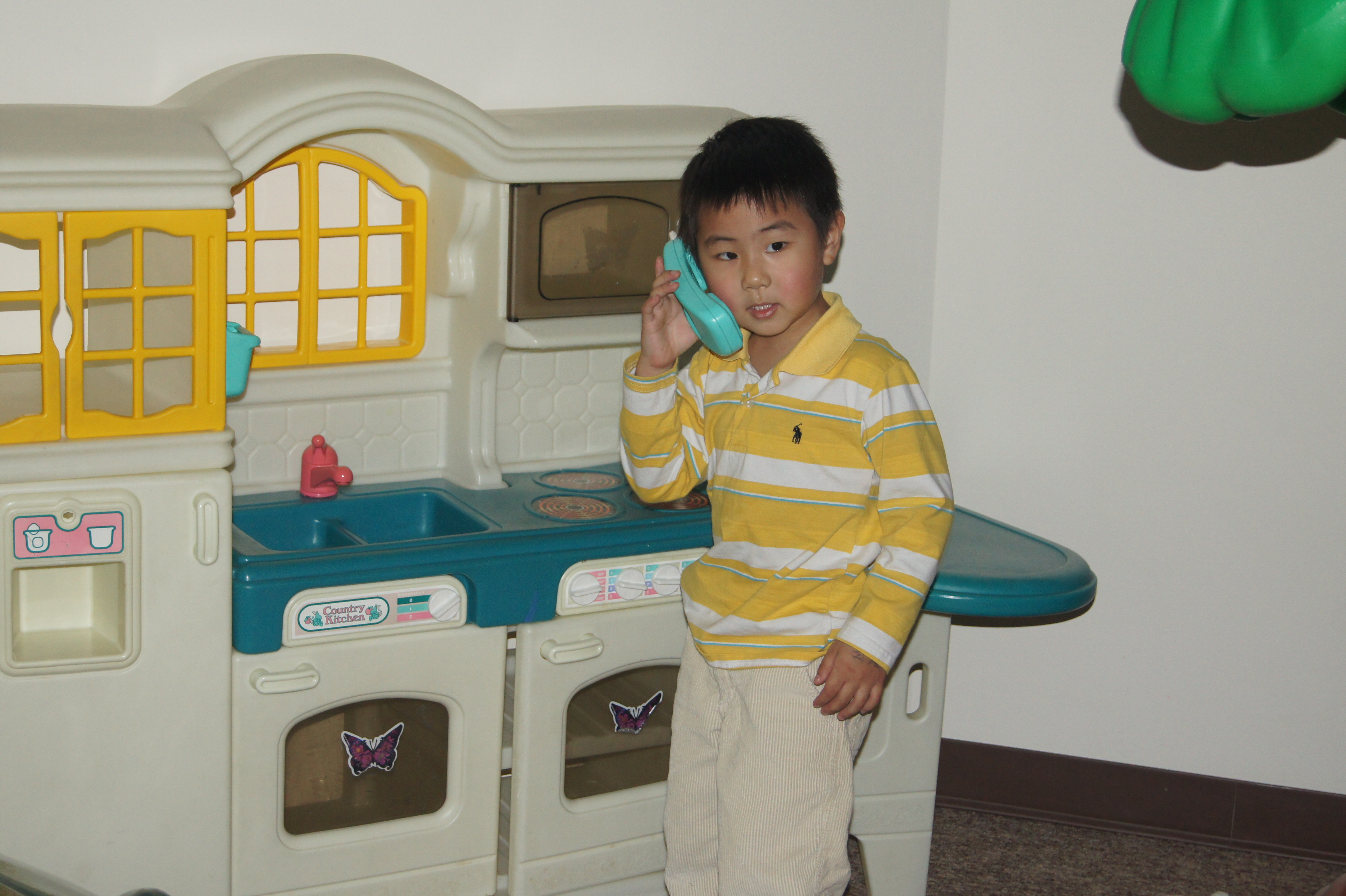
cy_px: 448
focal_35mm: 68
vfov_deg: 20.1
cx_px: 673
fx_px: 2522
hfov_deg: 29.9
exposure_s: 1/80
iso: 800
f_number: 5.6
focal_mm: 45
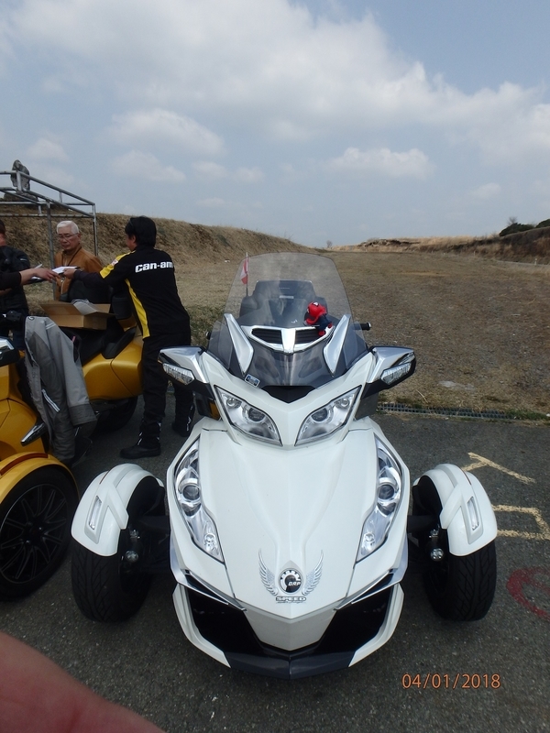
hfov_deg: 63.4
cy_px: 366
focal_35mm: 21
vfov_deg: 79.0
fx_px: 445
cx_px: 275
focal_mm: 3.7
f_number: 6
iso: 125
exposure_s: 1/800
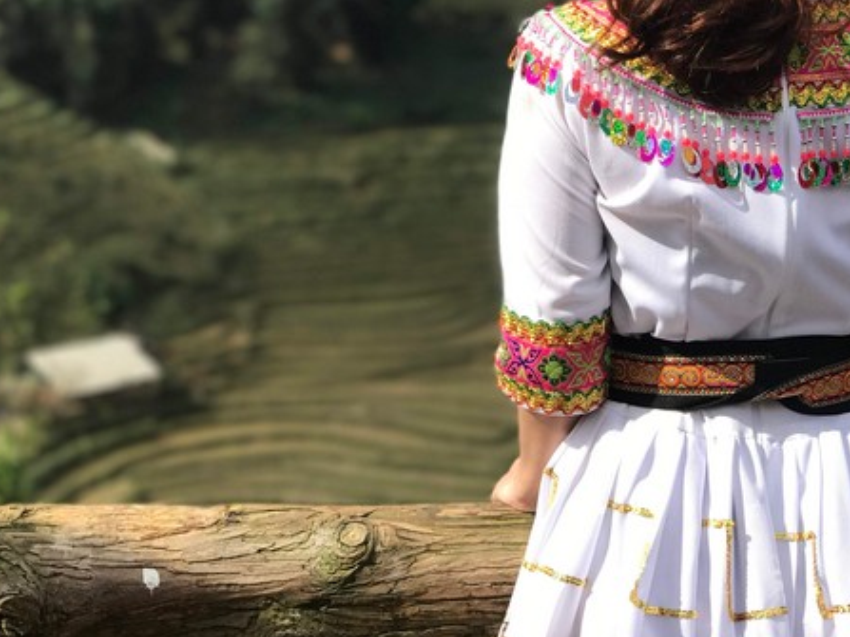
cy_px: 82
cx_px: 553
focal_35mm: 102
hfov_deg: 19.2
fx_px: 2504
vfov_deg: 14.4
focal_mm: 6.6
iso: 20
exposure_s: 1/630
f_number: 2.8
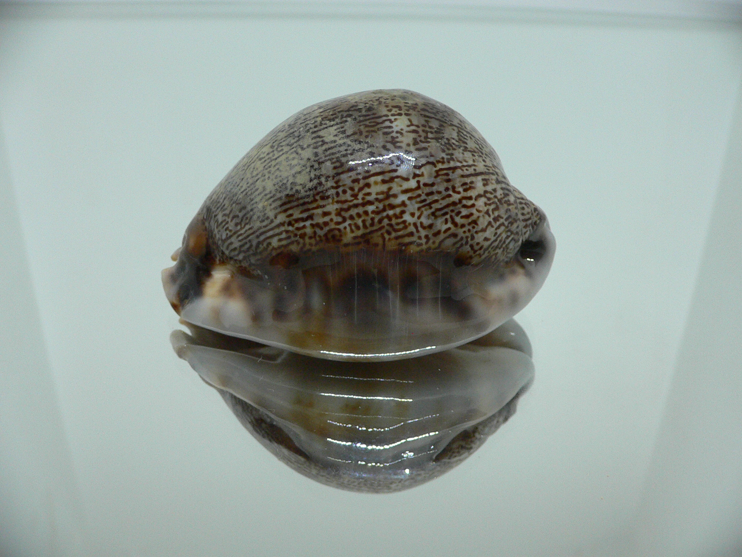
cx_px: 371
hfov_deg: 52.6
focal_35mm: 35
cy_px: 278
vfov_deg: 40.7
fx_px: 750
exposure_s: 1/60
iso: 200
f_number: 2.8
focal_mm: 4.6
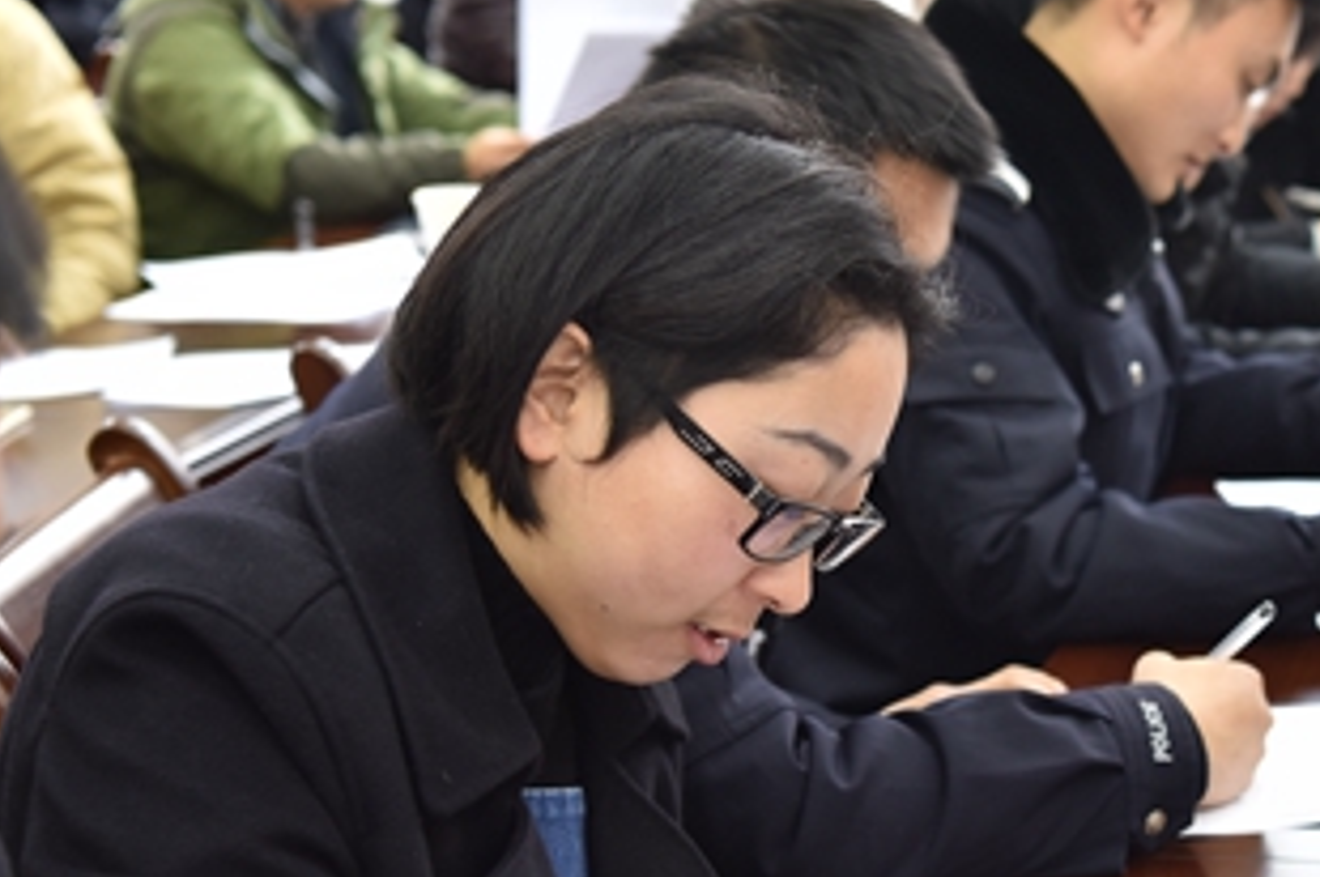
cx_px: 1073
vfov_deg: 14.6
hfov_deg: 21.6
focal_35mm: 93
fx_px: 3406
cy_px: 707
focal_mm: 48
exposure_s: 1/60
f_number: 4
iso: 800
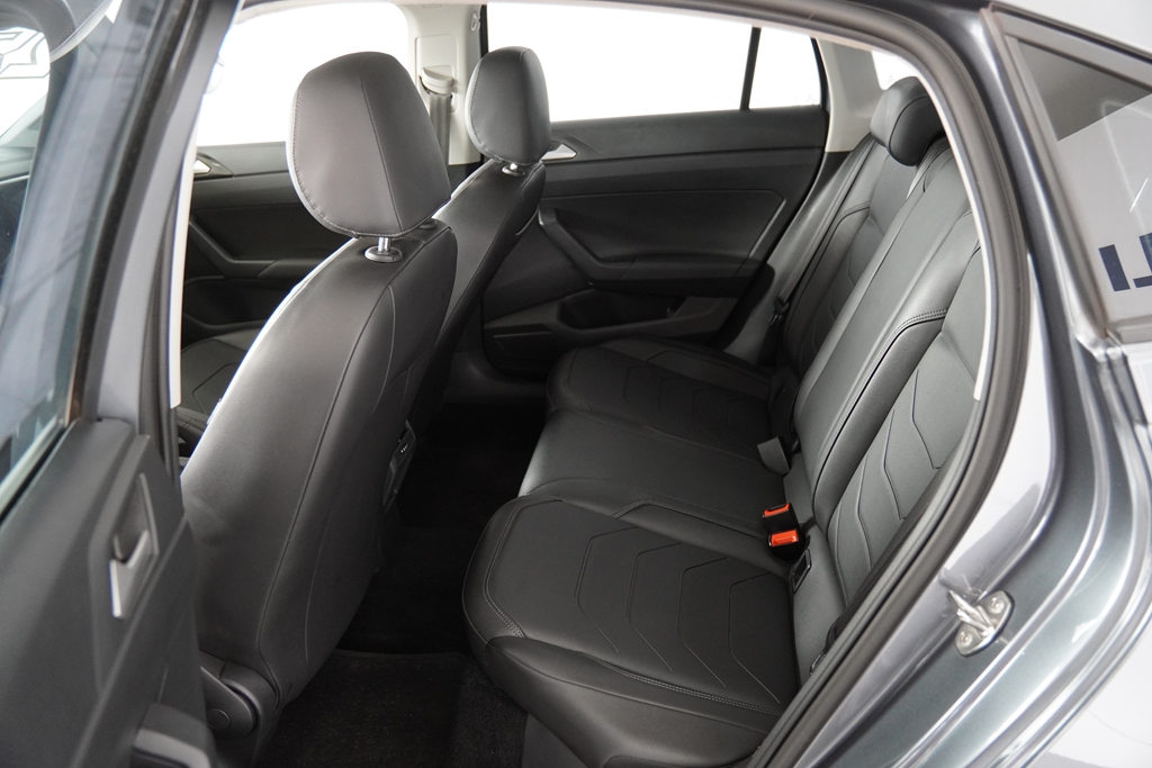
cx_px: 576
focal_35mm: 30
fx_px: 960
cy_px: 384
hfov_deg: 61.9
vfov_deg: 43.6
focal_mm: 20
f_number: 2.8
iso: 1600
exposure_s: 1/160
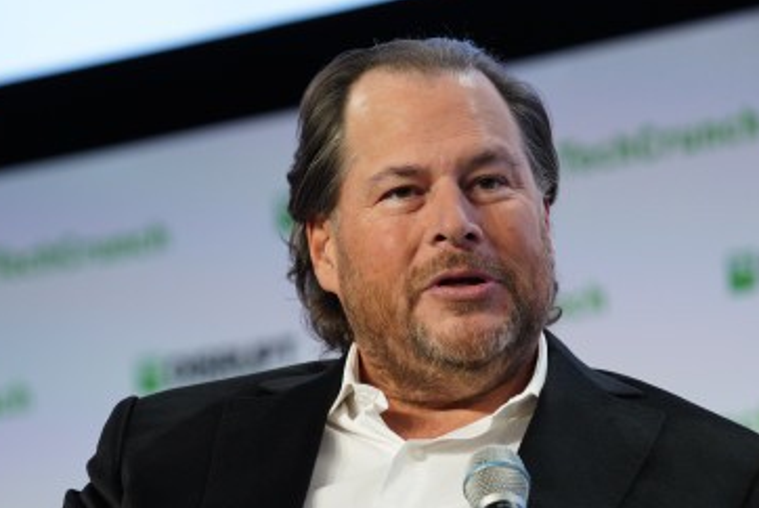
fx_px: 8313
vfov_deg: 3.5
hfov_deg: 5.2
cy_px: 374
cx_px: 264
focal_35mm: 394
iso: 1600
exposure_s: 1/320
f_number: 5.6
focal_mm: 238
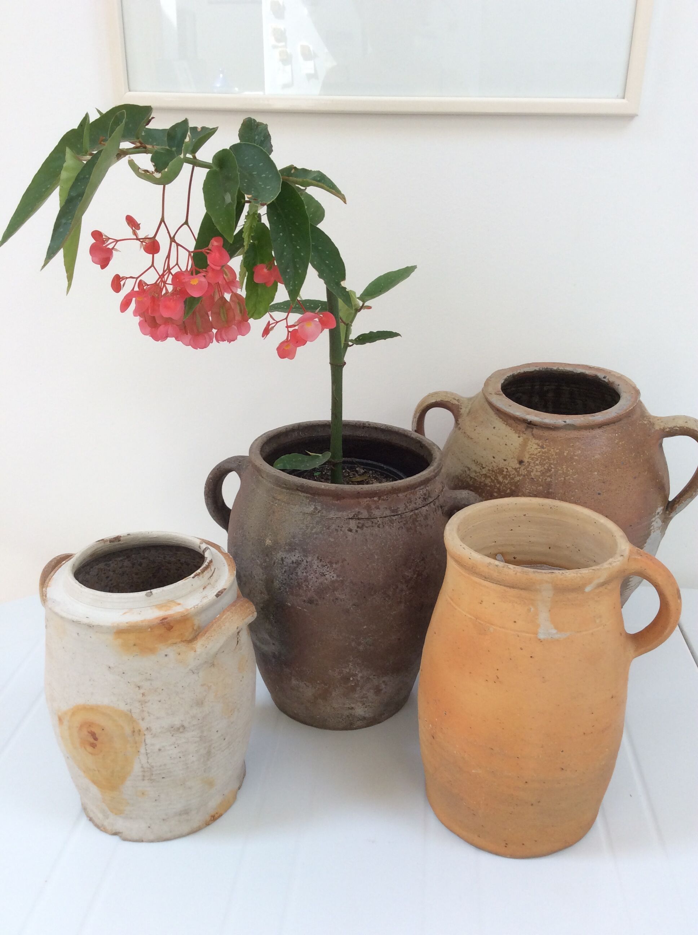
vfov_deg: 56.9
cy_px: 468
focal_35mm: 32
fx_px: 863
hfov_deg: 44.1
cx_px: 349
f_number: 2.4
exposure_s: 1/100
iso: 40
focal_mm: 3.3
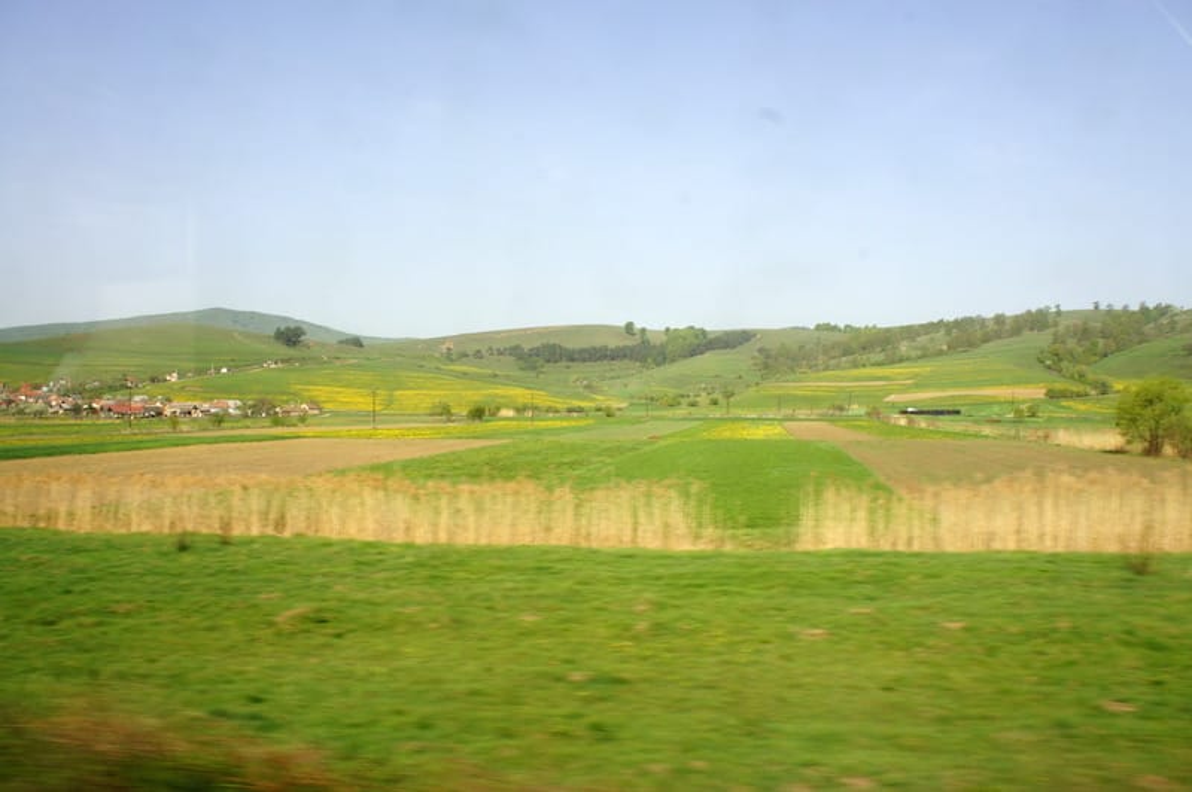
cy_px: 396
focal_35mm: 30
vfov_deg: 43.5
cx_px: 596
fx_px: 992
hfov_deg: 62.0
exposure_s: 1/80
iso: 250
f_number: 11
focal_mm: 20
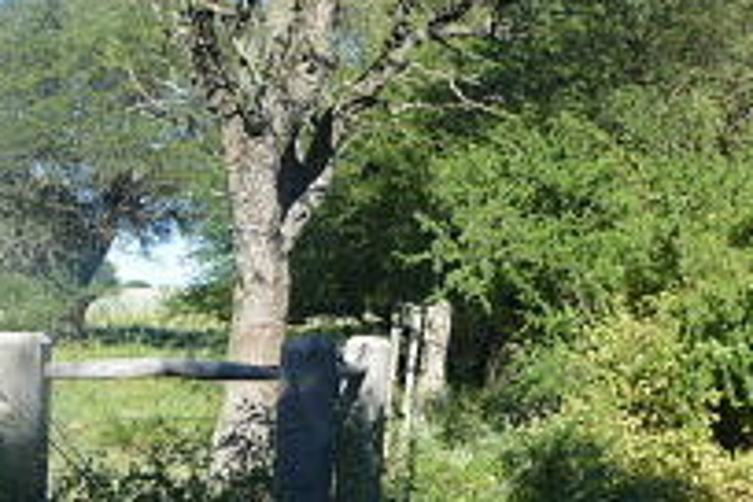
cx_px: 653
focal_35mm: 53
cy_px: 144
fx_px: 1108
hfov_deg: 35.7
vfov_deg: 25.3
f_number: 7.1
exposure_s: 1/200
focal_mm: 18
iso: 100
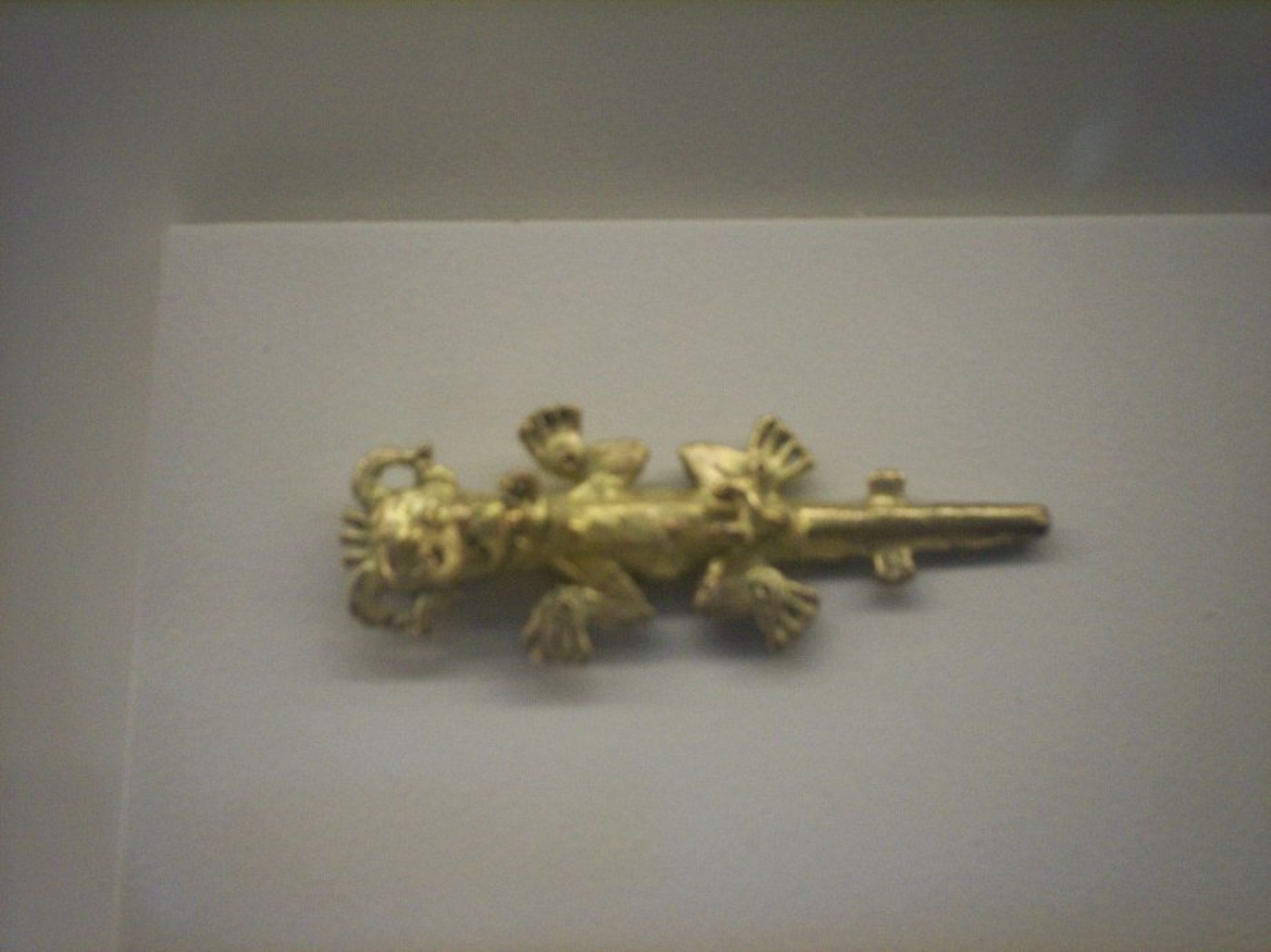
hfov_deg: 51.4
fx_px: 1321
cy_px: 476
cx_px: 636
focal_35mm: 36
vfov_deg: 39.6
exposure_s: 1/10.9
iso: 200
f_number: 4.5
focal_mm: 6
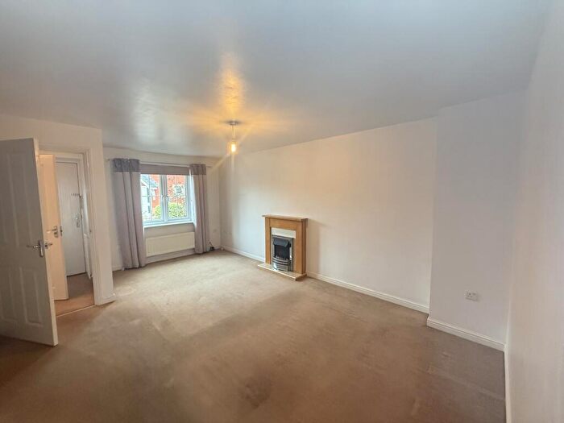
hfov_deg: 102.1
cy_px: 212
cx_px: 282
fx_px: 228
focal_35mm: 14
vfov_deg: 85.7
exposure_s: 1/100
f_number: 2.2
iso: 500
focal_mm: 2.22
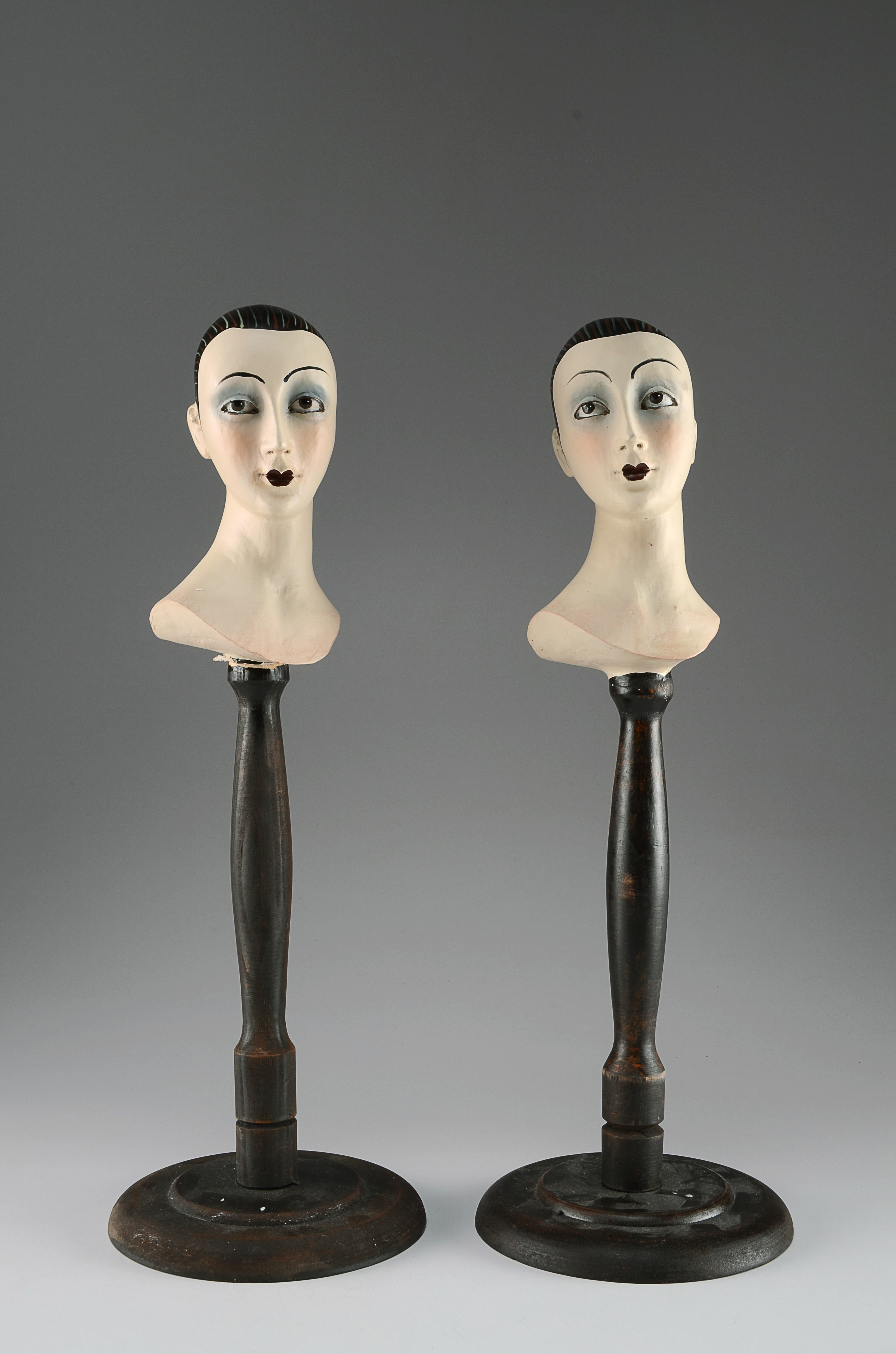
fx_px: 1800
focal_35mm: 48
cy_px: 677
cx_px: 448
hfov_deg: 28.0
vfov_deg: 41.2
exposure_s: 1/80
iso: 100
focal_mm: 32
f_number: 13
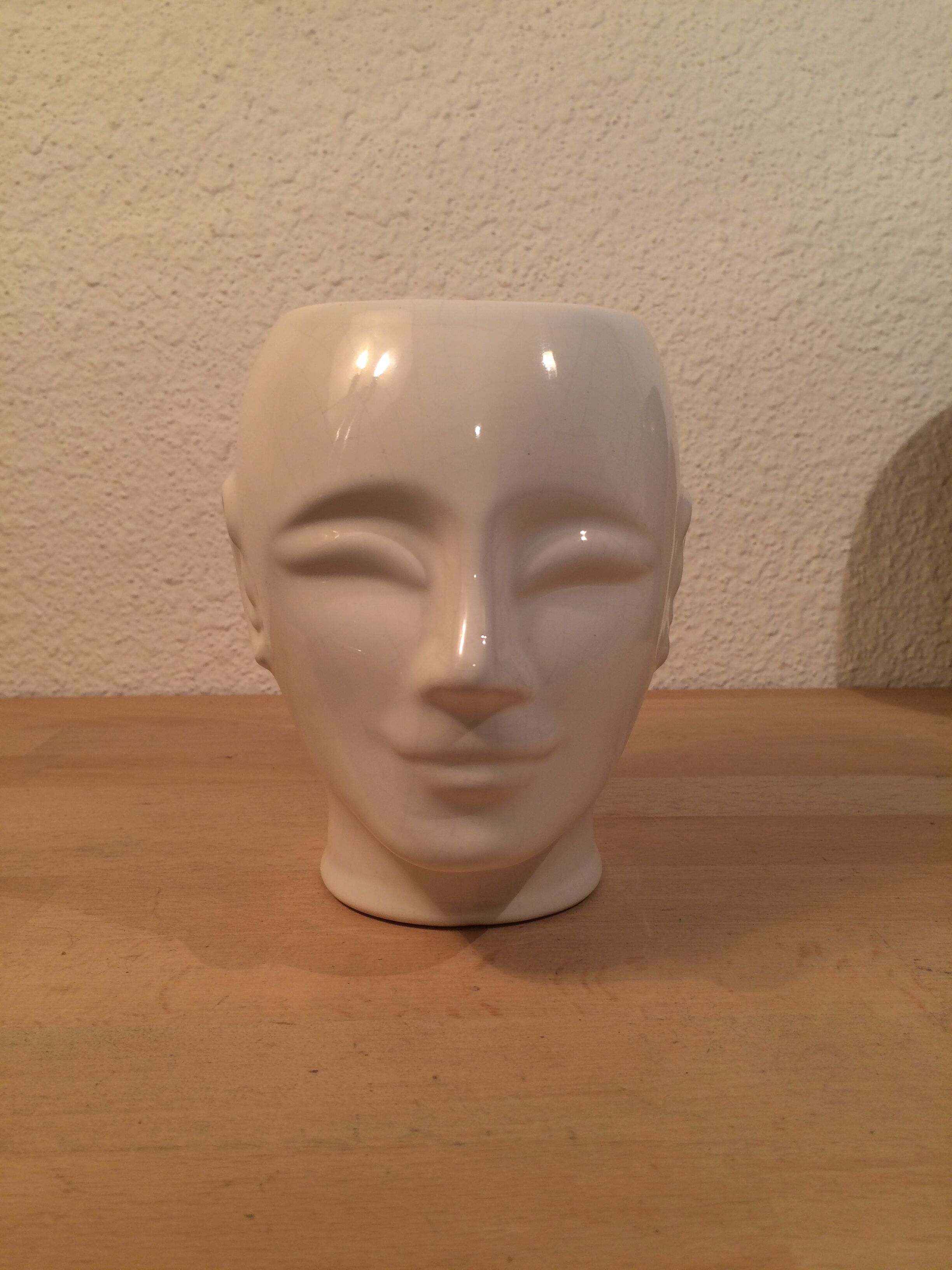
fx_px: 1063
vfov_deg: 61.7
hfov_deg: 48.2
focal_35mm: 29
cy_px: 635
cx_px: 476
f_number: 2.2
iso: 50
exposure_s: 1/50
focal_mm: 4.15
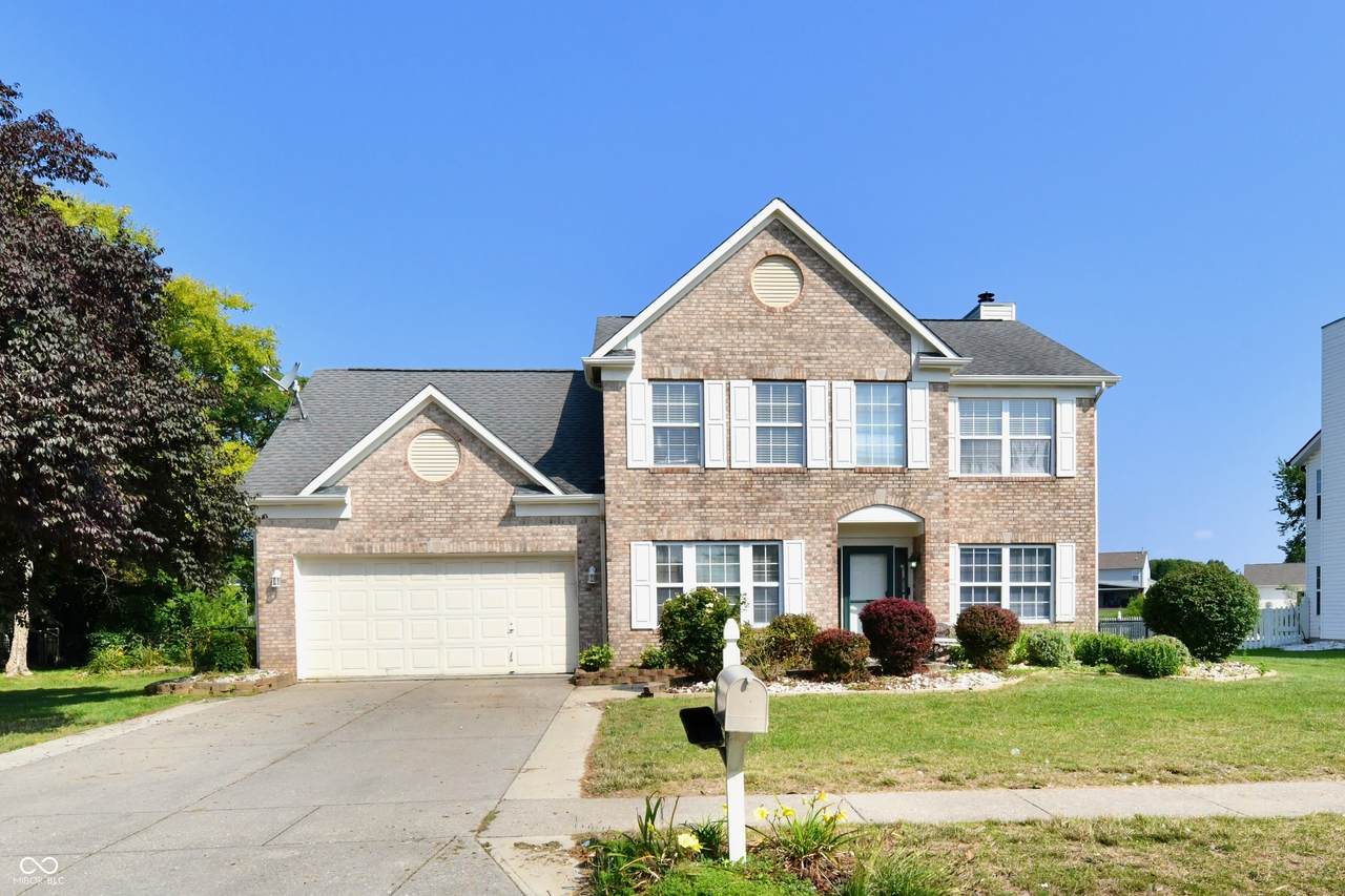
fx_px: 523
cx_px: 672
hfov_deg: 104.3
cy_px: 448
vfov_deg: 81.2
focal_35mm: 14
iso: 640
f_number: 14
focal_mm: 14
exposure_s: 1/800
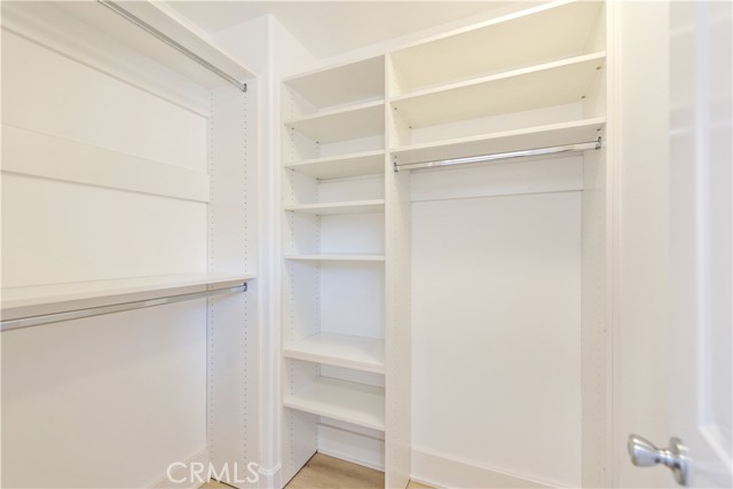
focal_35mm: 15
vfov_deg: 77.4
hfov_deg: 100.4
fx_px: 305
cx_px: 366
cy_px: 244
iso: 400
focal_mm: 15
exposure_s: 1/80
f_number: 4.5
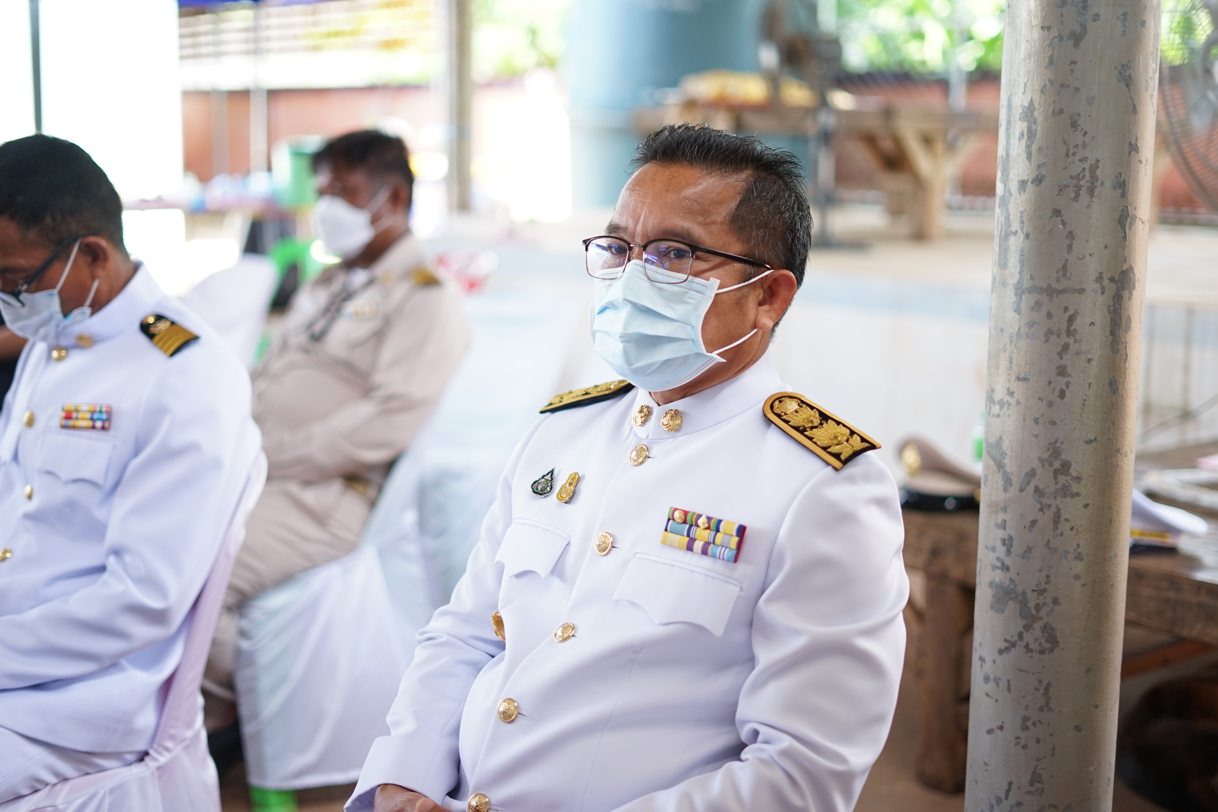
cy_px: 406
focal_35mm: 50
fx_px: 1692
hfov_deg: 39.6
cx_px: 609
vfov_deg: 27.0
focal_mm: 50
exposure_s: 1/400
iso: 400
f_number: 1.8
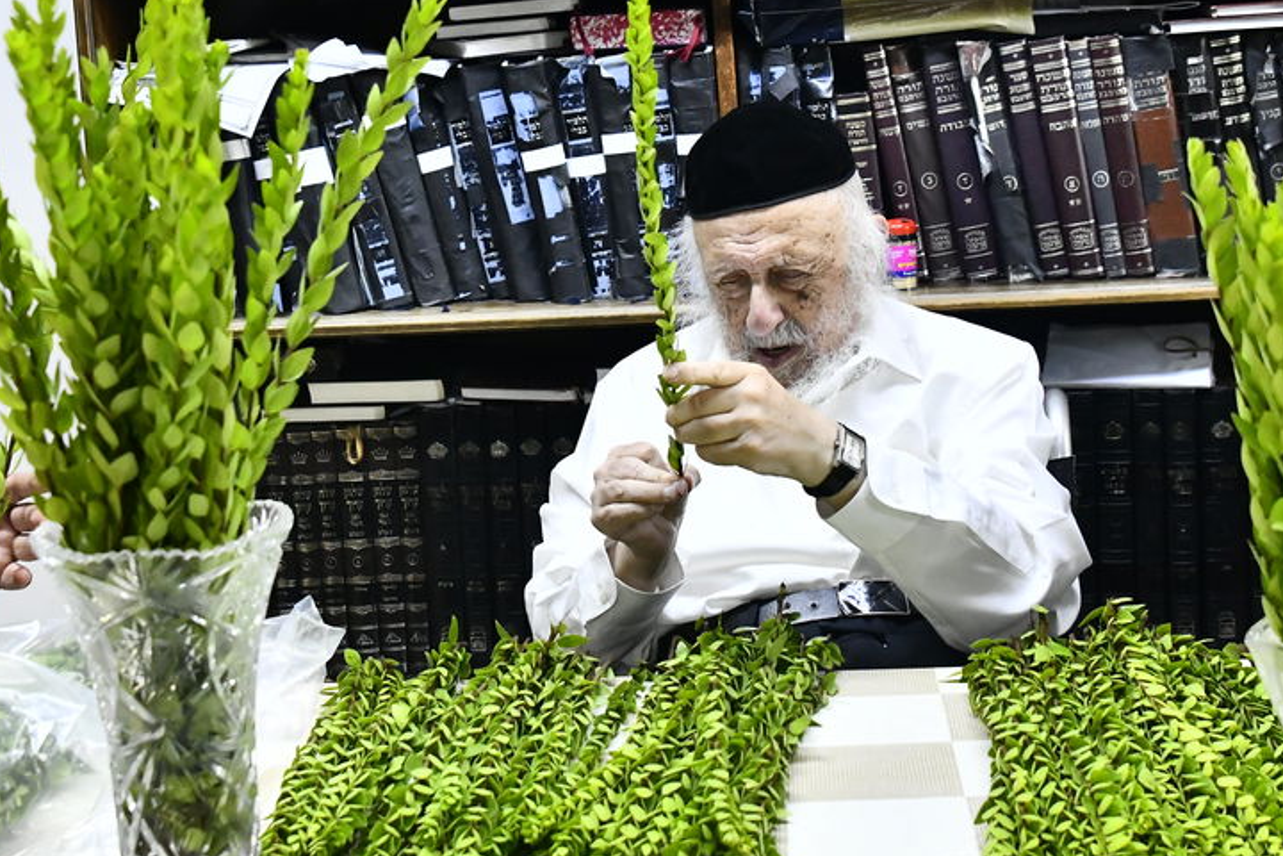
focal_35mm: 70
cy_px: 324
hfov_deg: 28.8
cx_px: 686
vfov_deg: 19.4
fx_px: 2495
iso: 3200
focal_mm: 36
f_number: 5.6
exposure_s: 1/250
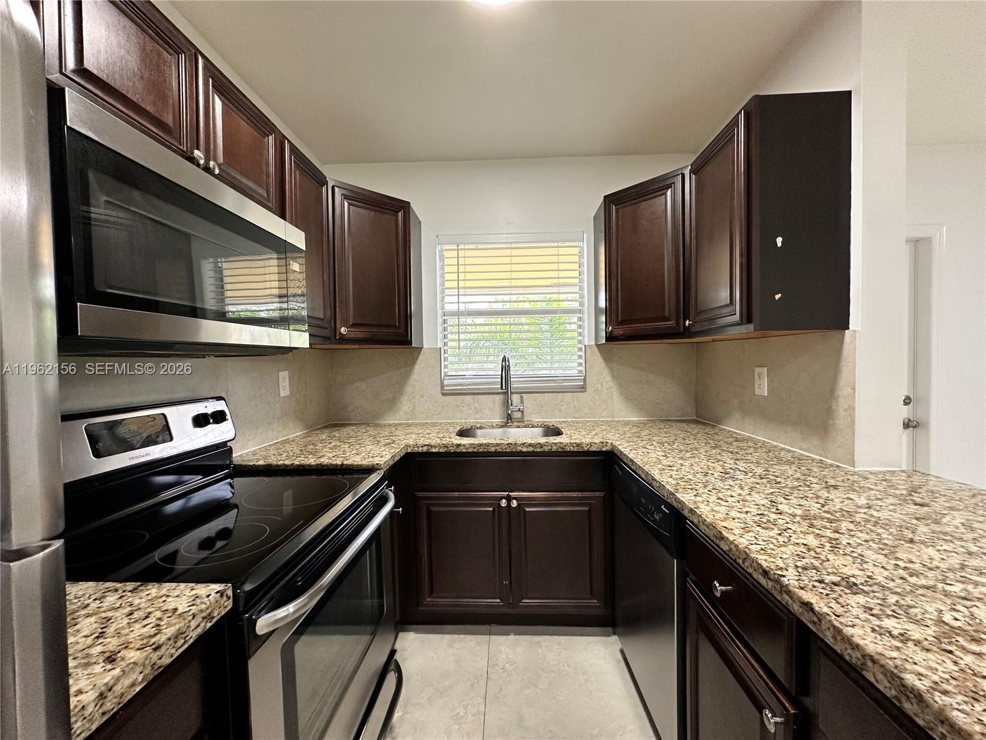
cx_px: 493
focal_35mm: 14
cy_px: 370
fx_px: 399
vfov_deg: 85.7
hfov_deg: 102.1
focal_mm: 2.22
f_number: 2.2
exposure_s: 1/60
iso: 160
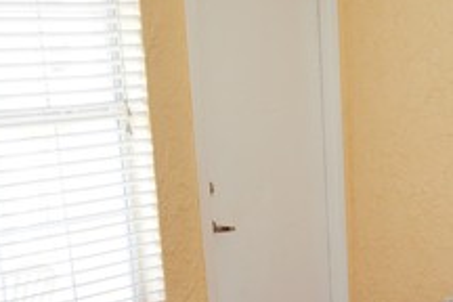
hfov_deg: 26.2
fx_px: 944
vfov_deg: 17.0
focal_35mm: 75
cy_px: 400
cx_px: 398
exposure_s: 1/125
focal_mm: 18
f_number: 4
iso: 320
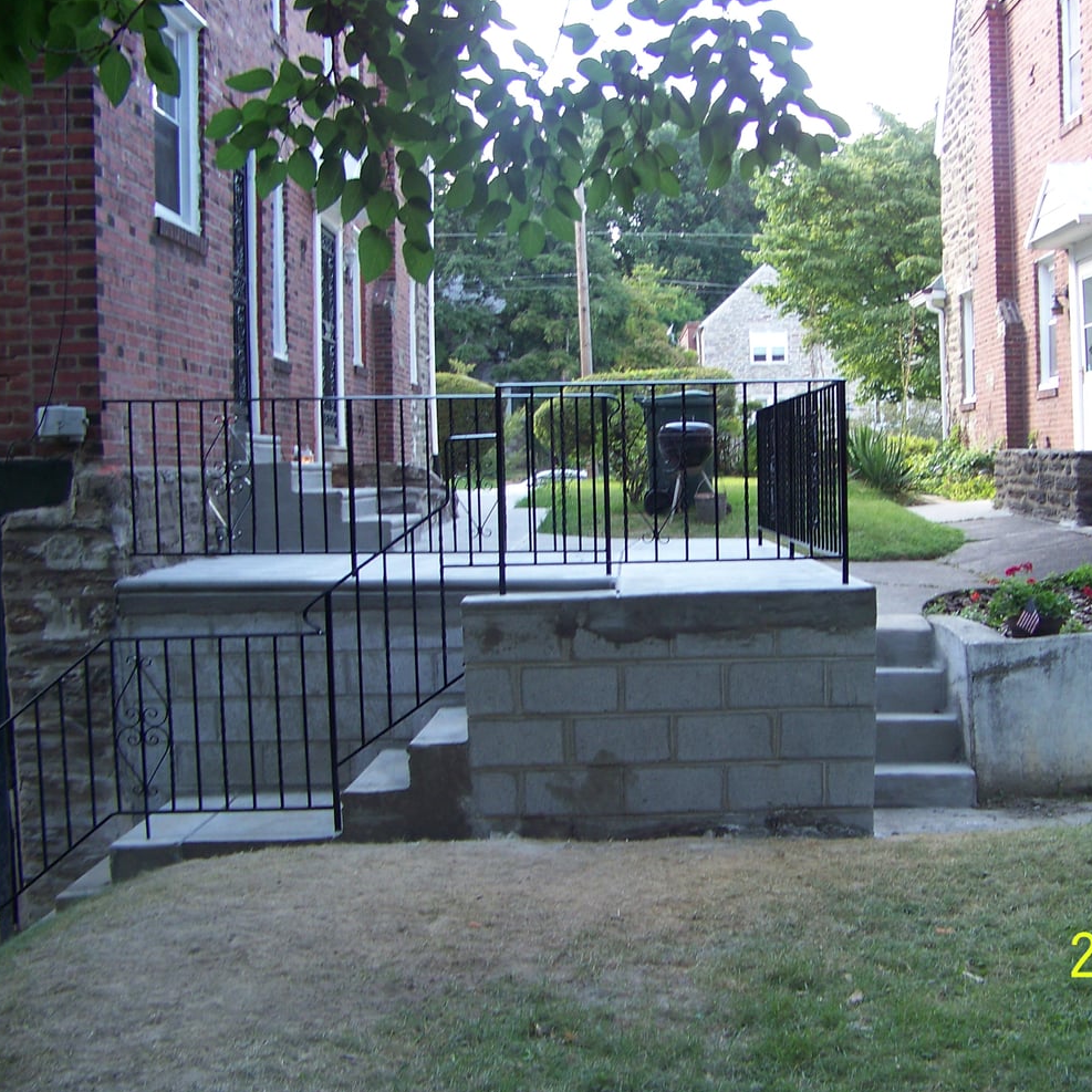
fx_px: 1535
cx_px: 708
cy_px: 545
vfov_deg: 39.2
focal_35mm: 43
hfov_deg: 38.8
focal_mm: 5.85
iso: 64
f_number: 2.8
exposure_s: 1/60
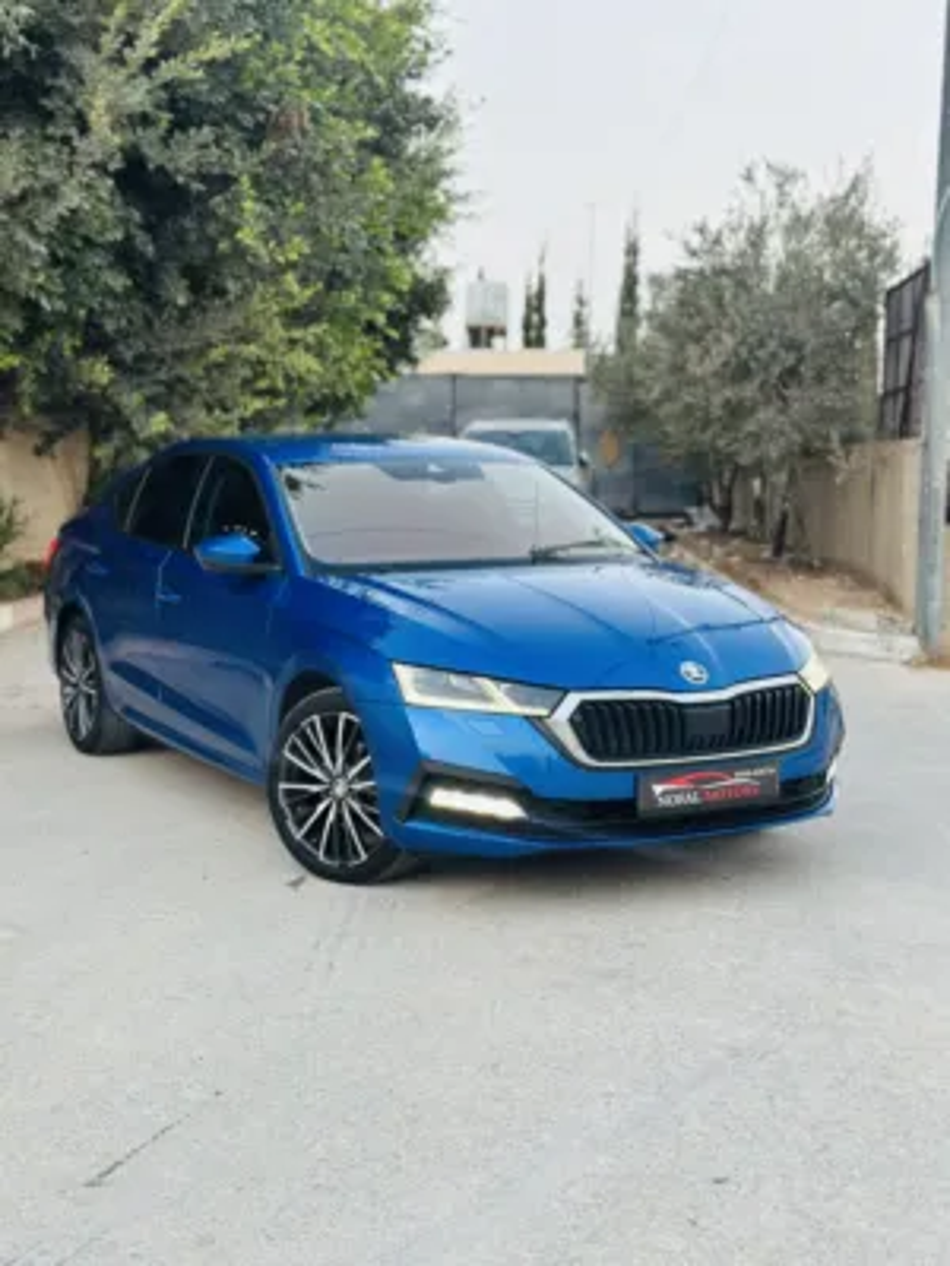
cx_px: 475
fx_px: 1756
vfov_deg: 39.7
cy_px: 633
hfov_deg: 30.3
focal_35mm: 48
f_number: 1.78
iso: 125
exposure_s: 1/109
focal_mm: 6.86
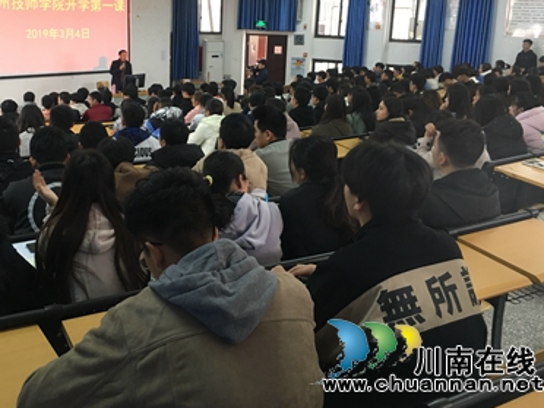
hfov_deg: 47.6
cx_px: 215
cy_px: 147
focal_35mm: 39
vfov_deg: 36.6
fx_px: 613
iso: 80
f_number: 2.2
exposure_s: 1/17
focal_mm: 4.15
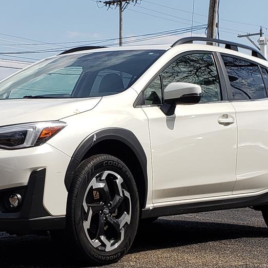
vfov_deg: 37.5
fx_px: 394
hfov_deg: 37.0
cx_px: 83
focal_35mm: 45
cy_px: 145
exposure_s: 1/1951
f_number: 2.4
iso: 50
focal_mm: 4.3
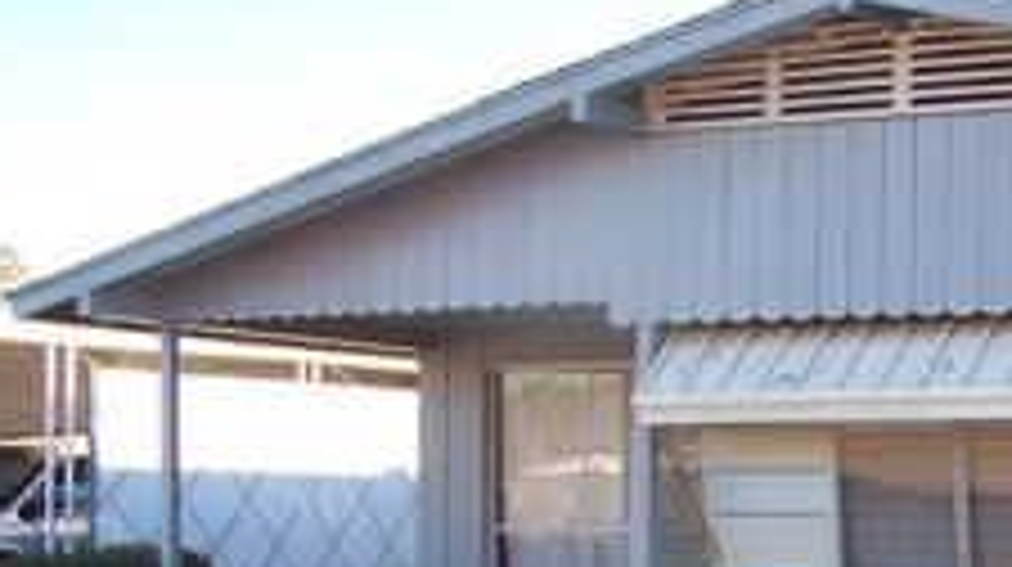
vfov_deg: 14.6
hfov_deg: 25.0
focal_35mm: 80
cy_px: 677
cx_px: 1070
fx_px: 2144
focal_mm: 5.85
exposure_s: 1/125
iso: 64
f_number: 3.6
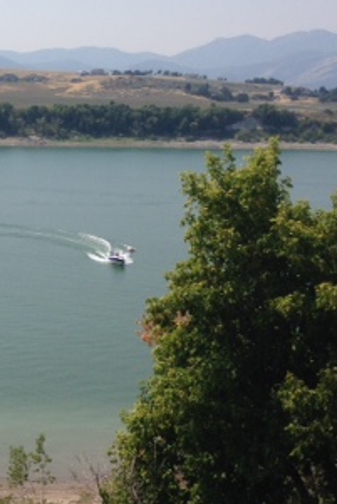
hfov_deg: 17.9
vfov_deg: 27.6
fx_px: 1024
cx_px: -54
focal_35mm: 73
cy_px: 208
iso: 50
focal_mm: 4.12
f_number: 2.4
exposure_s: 1/2584
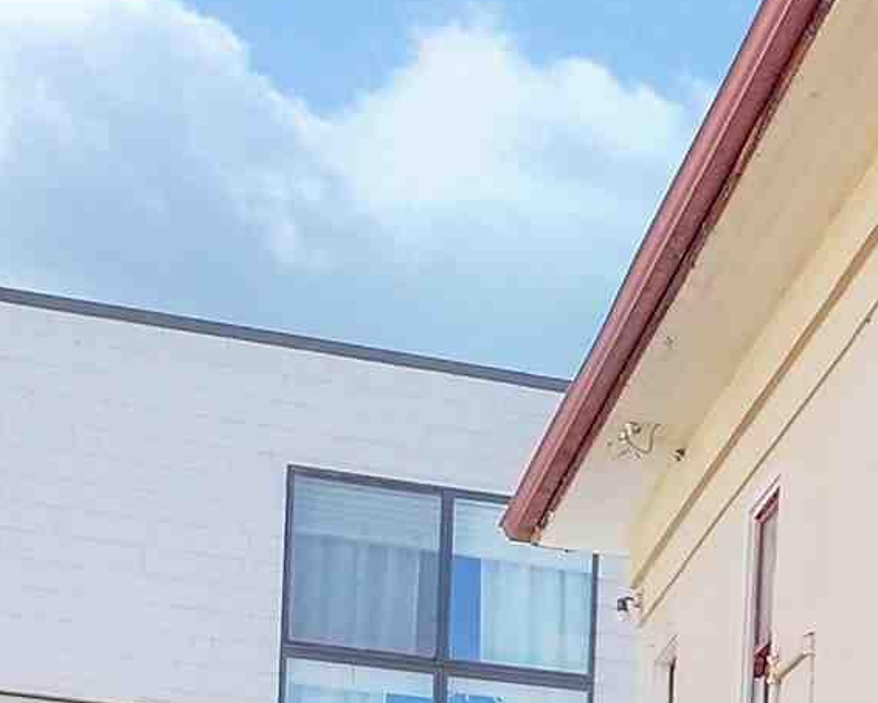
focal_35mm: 127
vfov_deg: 11.4
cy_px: 1216
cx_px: 2305
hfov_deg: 11.5
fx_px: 3301
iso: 400
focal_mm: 12.29
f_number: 2.8
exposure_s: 1/640
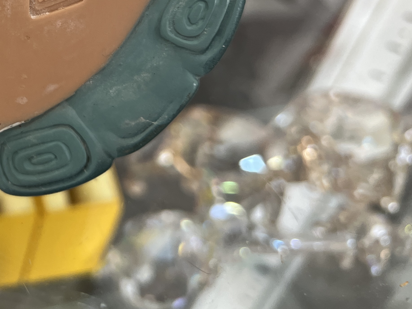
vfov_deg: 24.1
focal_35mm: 57
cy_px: -25
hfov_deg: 31.1
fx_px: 678
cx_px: -7
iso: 125
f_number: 1.5
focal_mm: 5.7
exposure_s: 1/50
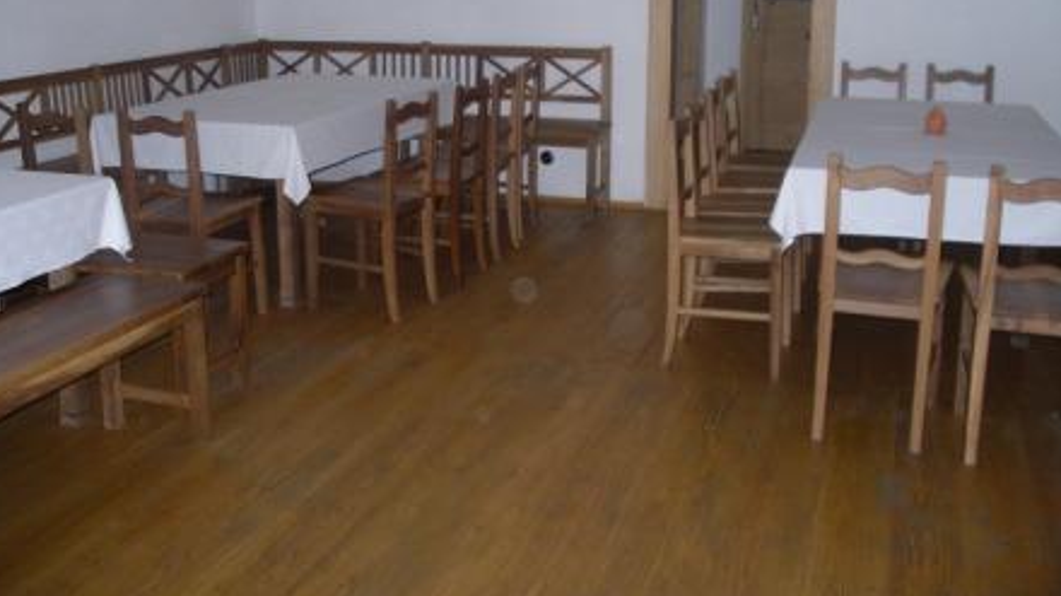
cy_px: 198
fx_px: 1153
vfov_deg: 28.8
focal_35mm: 41
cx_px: 527
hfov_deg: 49.4
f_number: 2.8
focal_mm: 7.8
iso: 200
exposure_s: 1/40
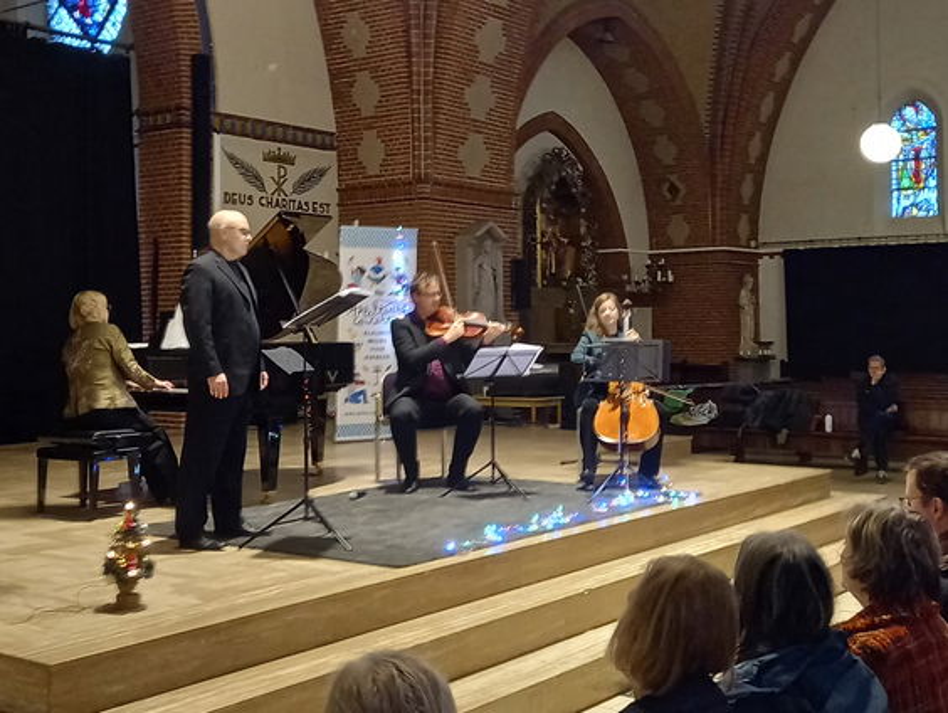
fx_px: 685
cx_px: 474
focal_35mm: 25
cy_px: 356
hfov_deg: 69.3
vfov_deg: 55.0
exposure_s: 1/20
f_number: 2
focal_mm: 4.6
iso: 500
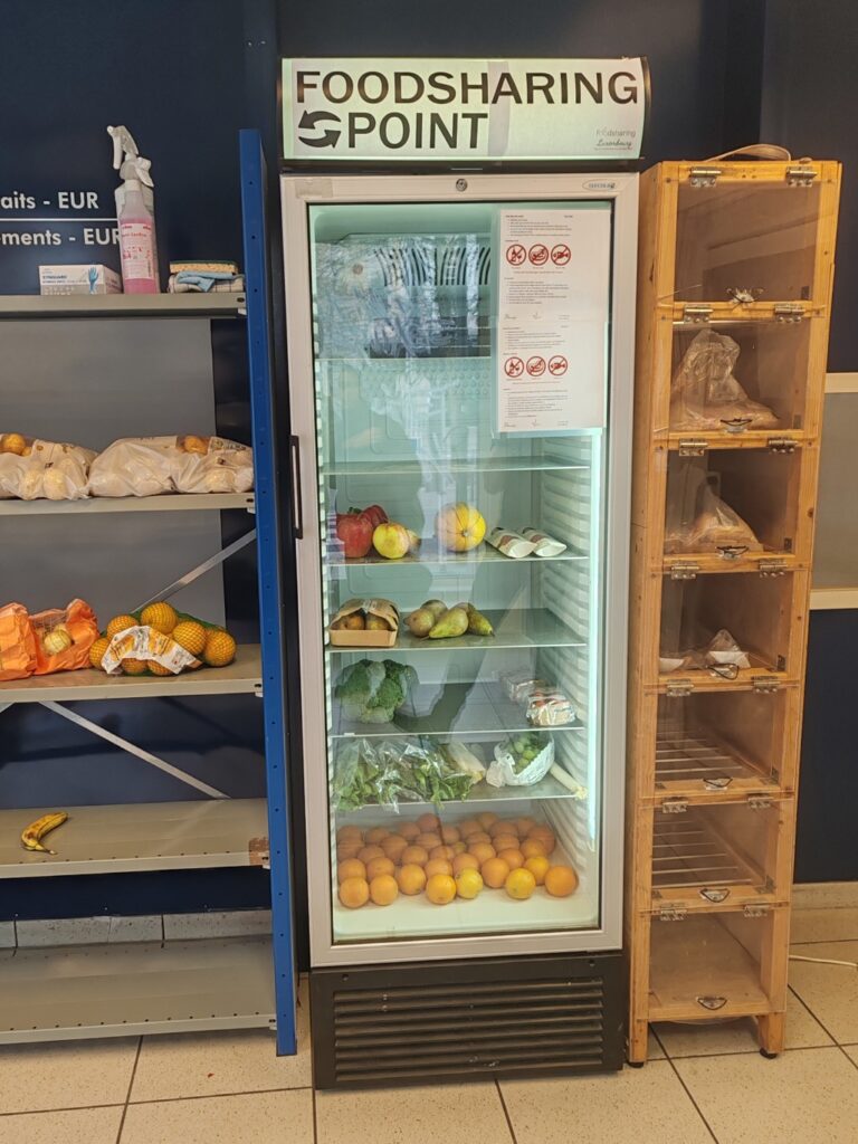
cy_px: 572
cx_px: 429
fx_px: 892
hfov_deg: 51.4
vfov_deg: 65.3
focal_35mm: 27
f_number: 1.9
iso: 400
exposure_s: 1/100
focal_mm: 6.12
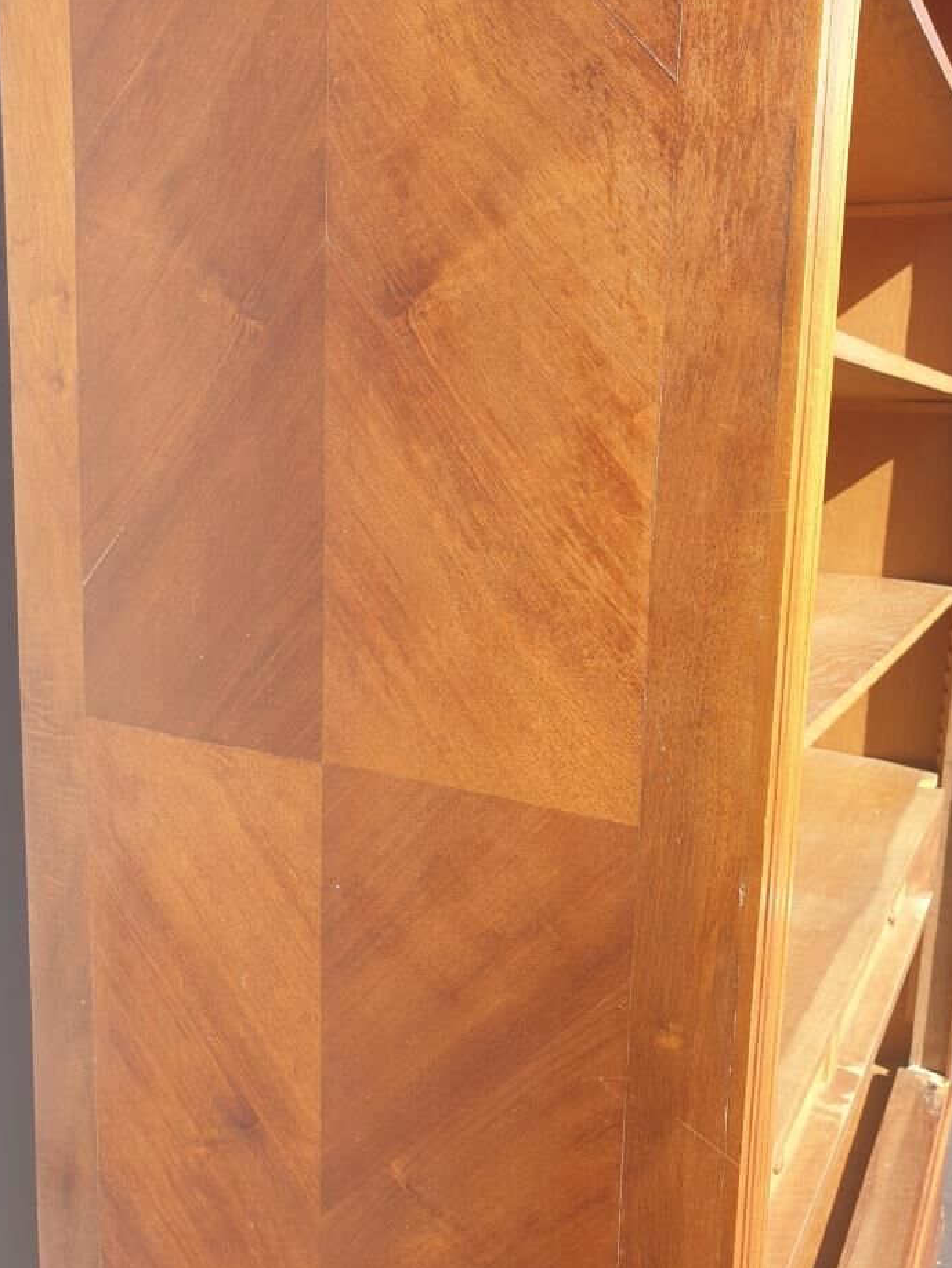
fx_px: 1063
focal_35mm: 29
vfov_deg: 61.5
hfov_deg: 48.2
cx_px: 495
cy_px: 568
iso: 50
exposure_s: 1/323
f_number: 2.4
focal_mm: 4.3
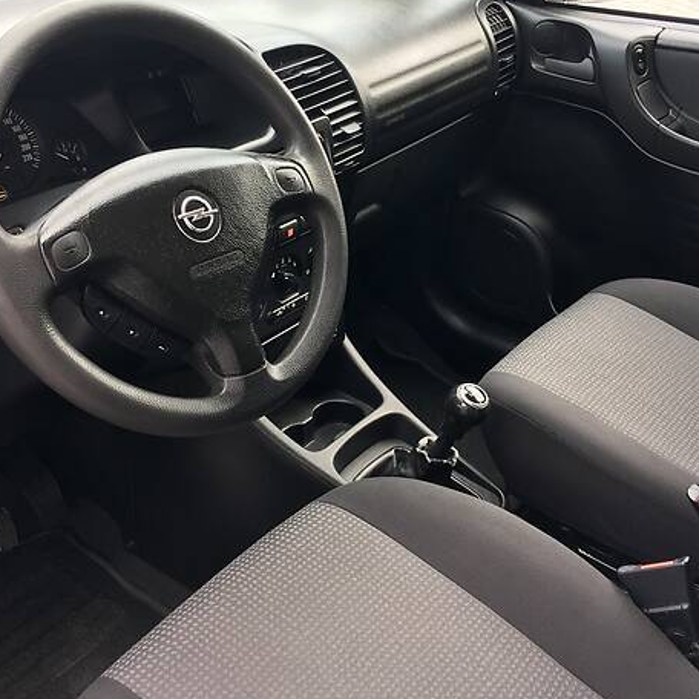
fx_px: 1028
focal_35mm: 45
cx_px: 357
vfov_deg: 37.5
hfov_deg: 37.6
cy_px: 317
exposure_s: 1/50
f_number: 2.2
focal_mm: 4.2
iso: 25
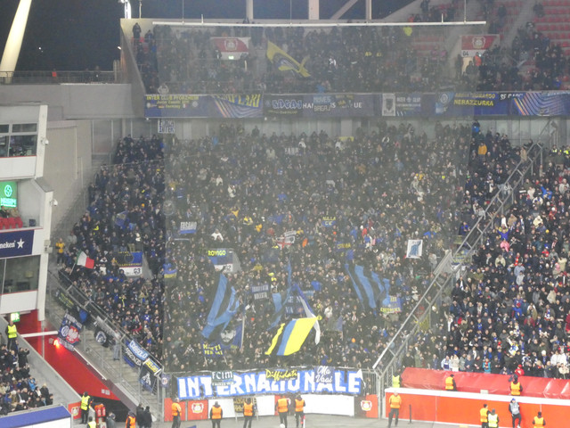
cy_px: 214
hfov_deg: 14.6
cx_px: 285
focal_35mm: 135
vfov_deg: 11.0
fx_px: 2223
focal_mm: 24.2
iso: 1250
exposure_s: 1/80
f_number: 5.3
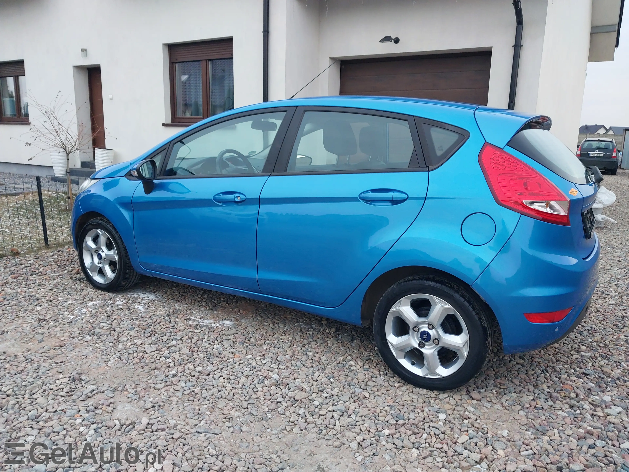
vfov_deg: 46.8
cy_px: 236
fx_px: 545
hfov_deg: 60.0
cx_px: 314
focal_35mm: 30
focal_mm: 4.6
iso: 64
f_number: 1.8
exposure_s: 1/100
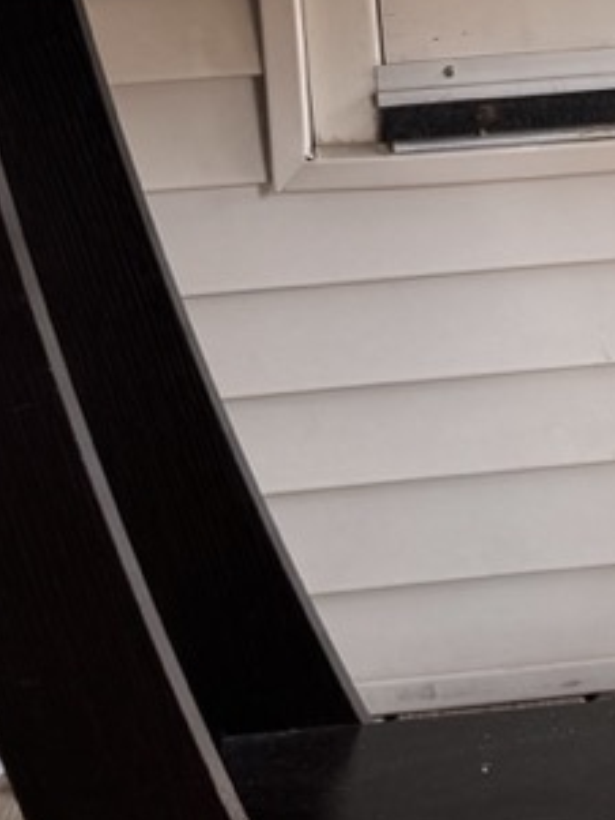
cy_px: -79
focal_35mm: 102
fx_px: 2415
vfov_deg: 18.5
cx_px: 634
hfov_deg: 14.3
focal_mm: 6.76
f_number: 1.78
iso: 80
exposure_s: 1/374
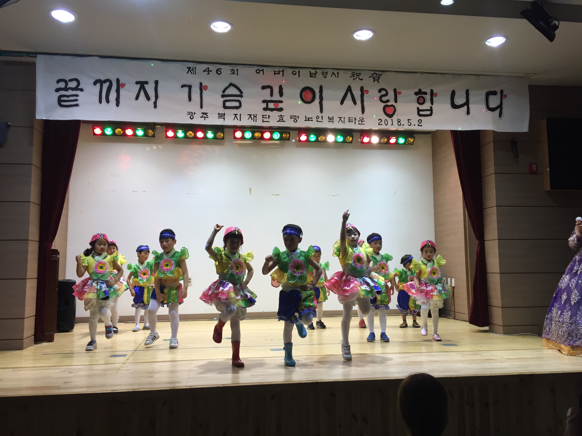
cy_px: 218
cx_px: 291
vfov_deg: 48.2
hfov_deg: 61.7
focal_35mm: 29
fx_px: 488
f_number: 2.2
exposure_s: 1/30
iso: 32
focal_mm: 4.15
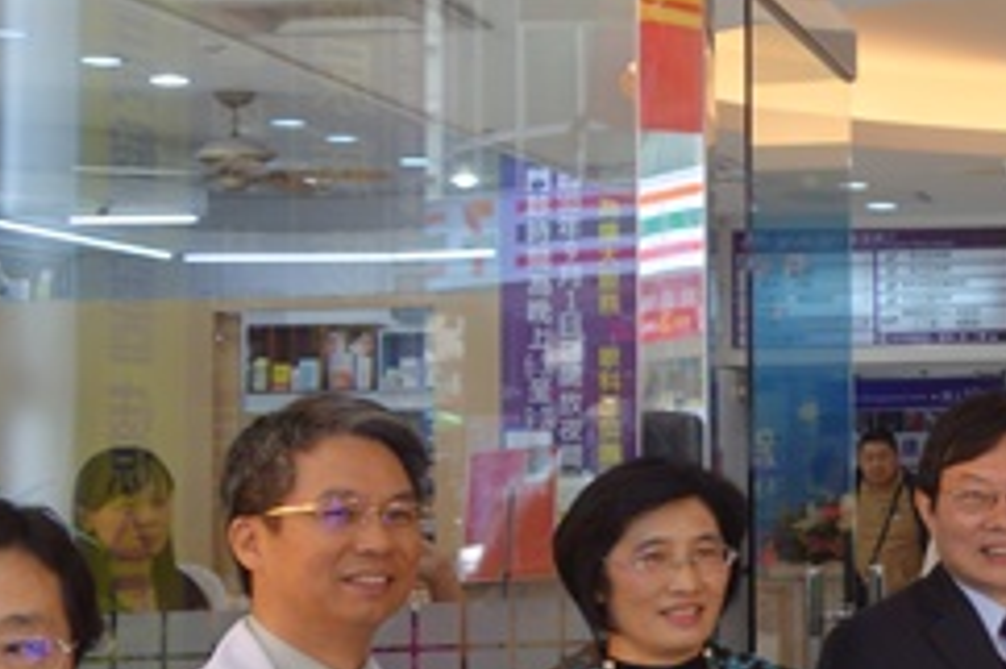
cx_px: 1507
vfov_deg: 14.4
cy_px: 264
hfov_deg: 18.9
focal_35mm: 95
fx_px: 2653
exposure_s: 1/100
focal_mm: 10.4
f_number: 2.8
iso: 125
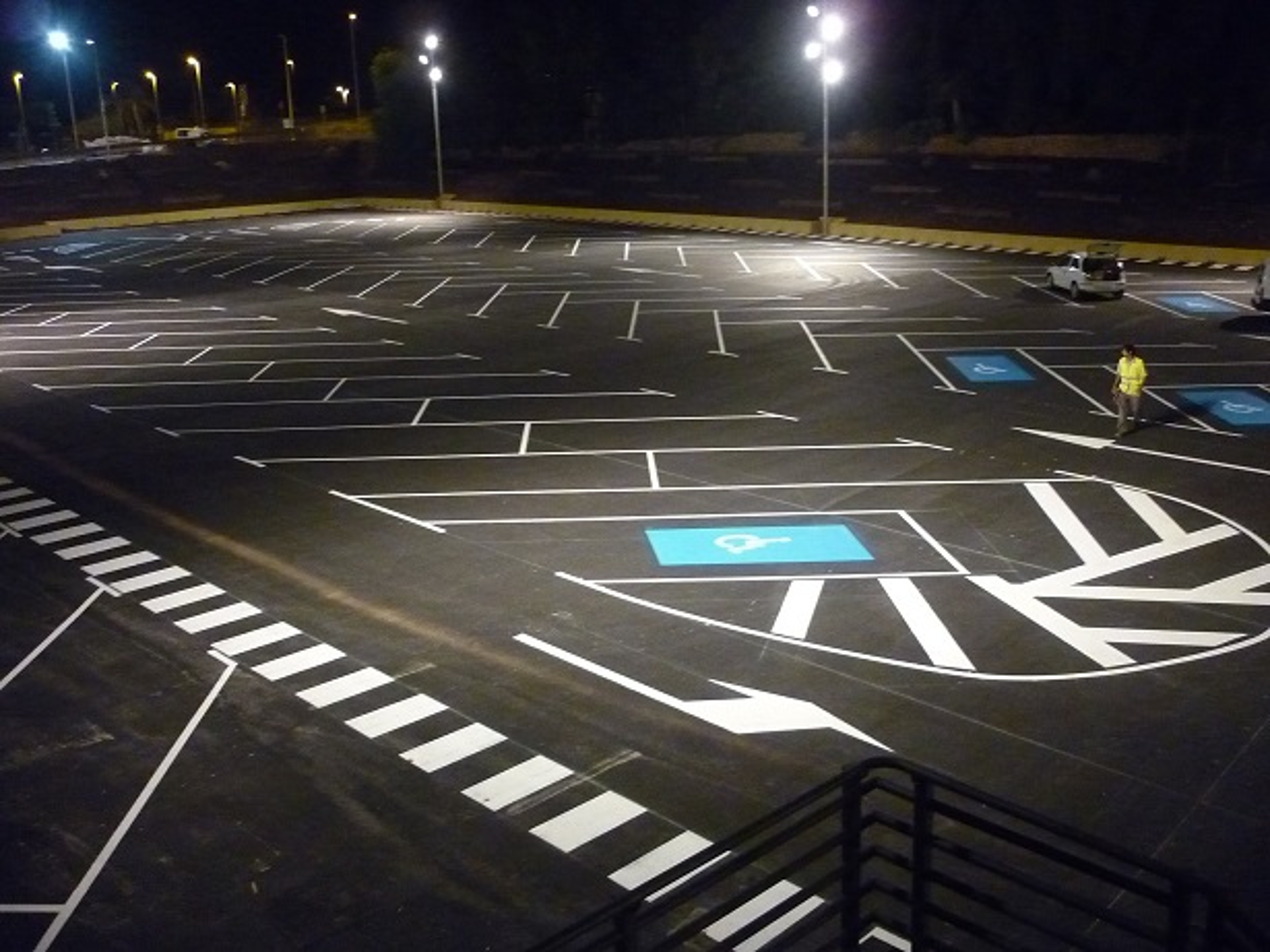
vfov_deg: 42.9
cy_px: 476
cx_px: 635
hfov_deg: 55.4
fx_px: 1210
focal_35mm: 33
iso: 800
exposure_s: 1/13
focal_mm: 5.5
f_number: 2.8
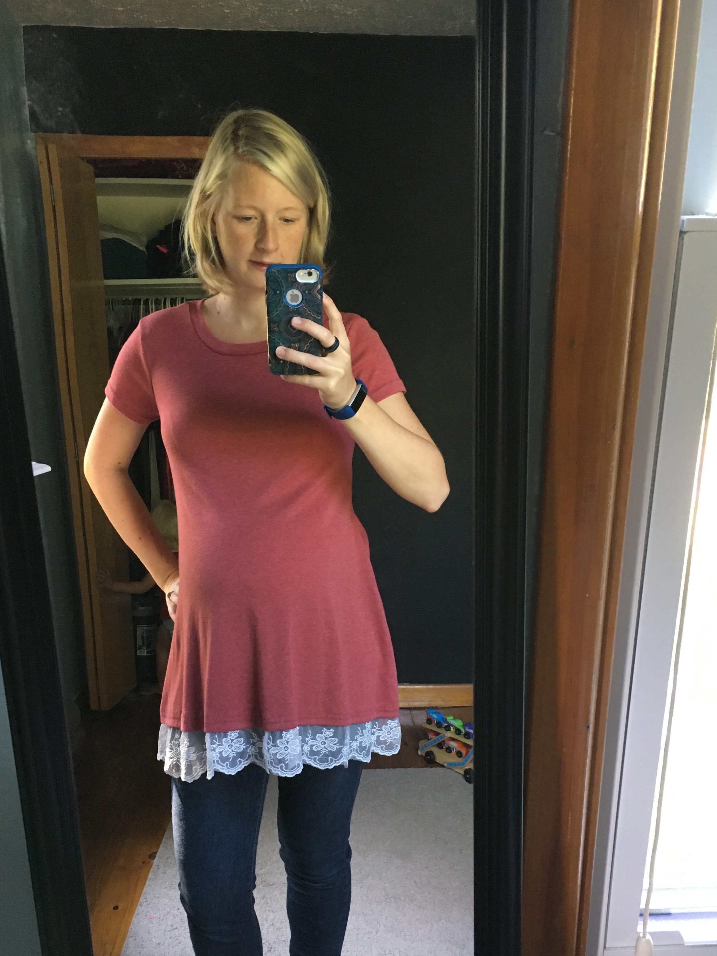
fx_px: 967
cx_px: 356
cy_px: 573
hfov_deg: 40.7
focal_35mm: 35
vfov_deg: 52.3
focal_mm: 4.15
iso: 160
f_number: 2.2
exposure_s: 1/30
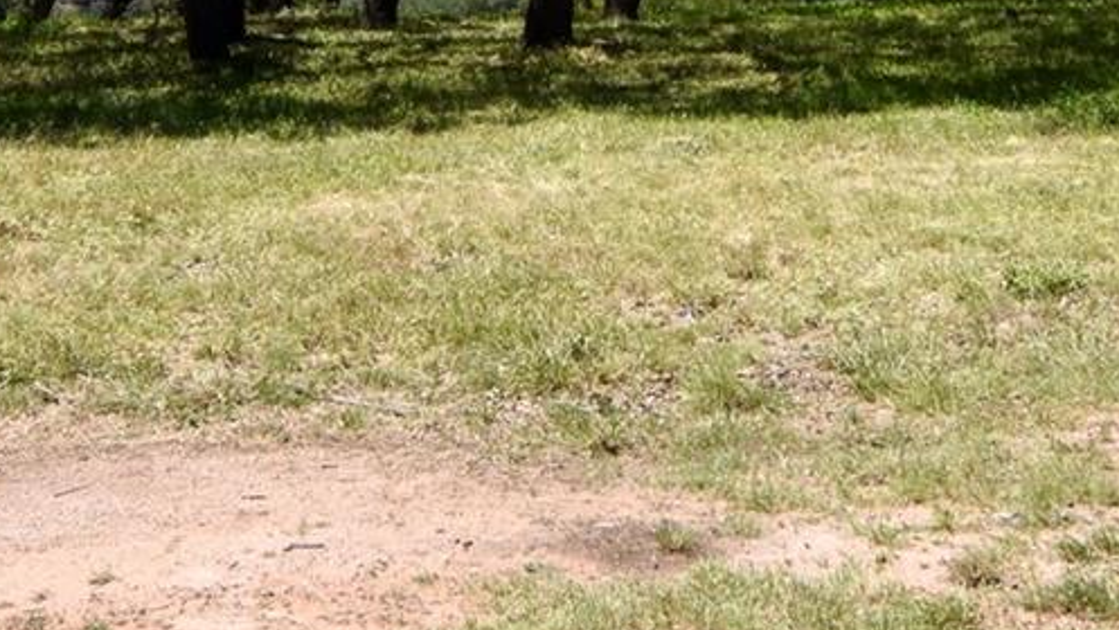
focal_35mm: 71
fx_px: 2112
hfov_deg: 29.4
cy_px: -147
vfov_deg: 16.2
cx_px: 763
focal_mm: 11
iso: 200
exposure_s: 1/320
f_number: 9
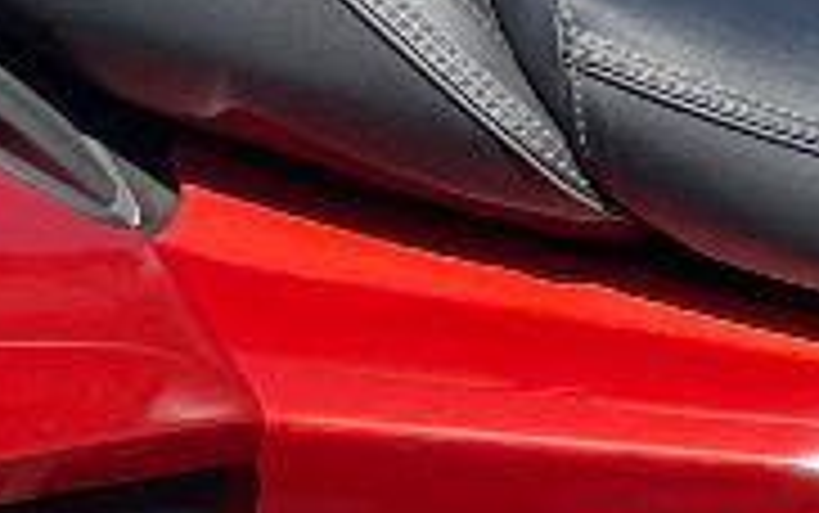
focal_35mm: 194
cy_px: 374
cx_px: 2592
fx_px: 4333
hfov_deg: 8.6
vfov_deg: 6.8
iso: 32
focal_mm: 4.2
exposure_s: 1/1642
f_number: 1.6
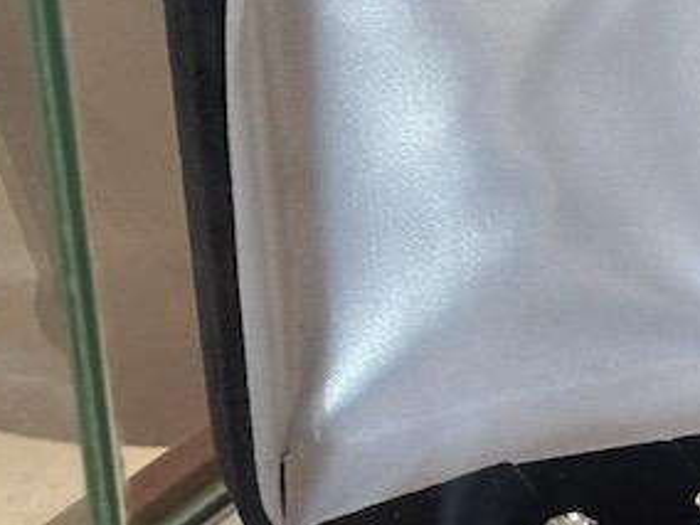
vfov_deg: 6.9
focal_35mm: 216
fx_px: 4368
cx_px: 1151
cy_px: 328
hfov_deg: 8.9
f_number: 1.78
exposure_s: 1/60
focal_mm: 6.86
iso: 250
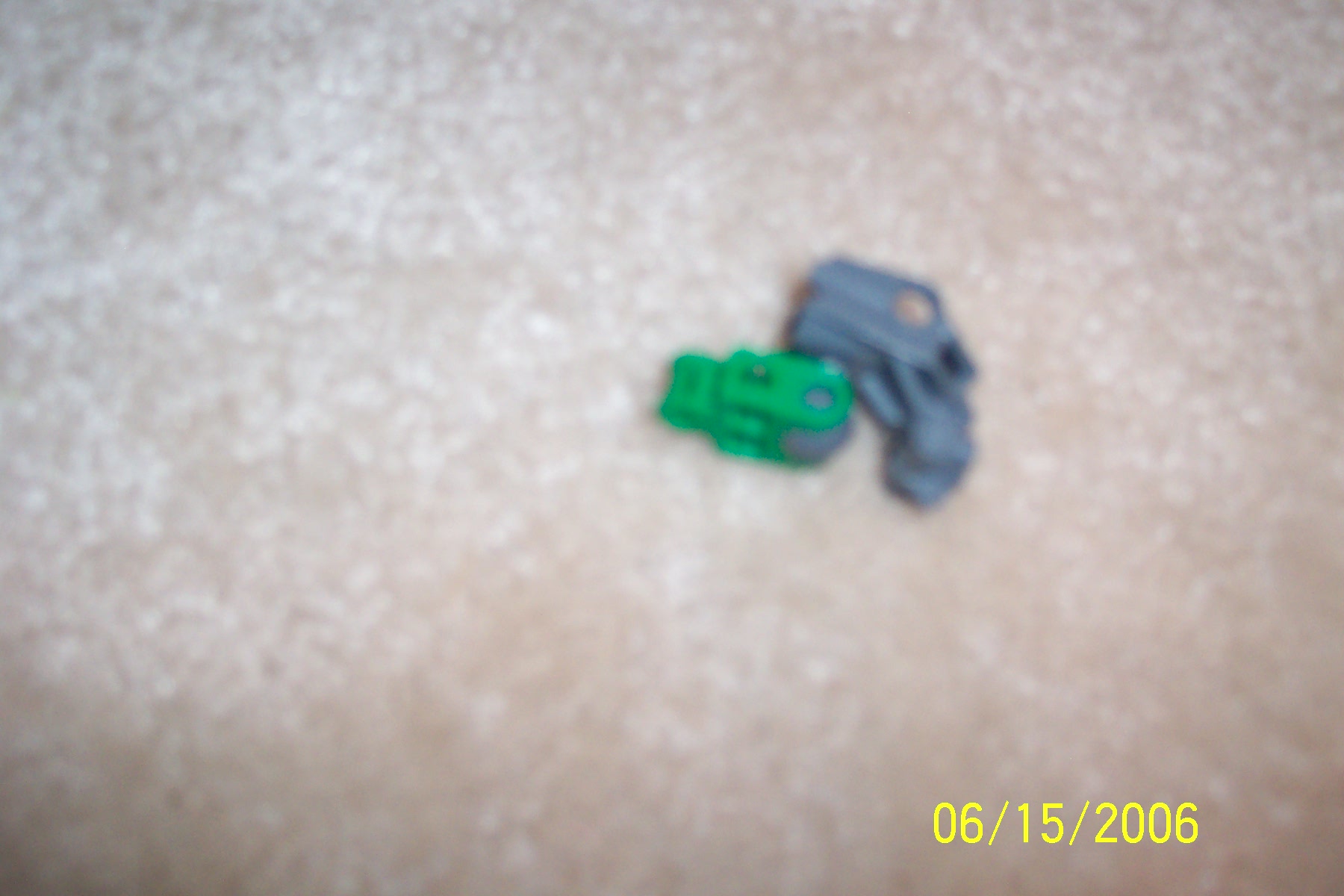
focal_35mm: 38
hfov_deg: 50.7
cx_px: 672
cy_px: 448
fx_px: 1419
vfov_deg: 35.1
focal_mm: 8
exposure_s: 1/30
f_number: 2.8
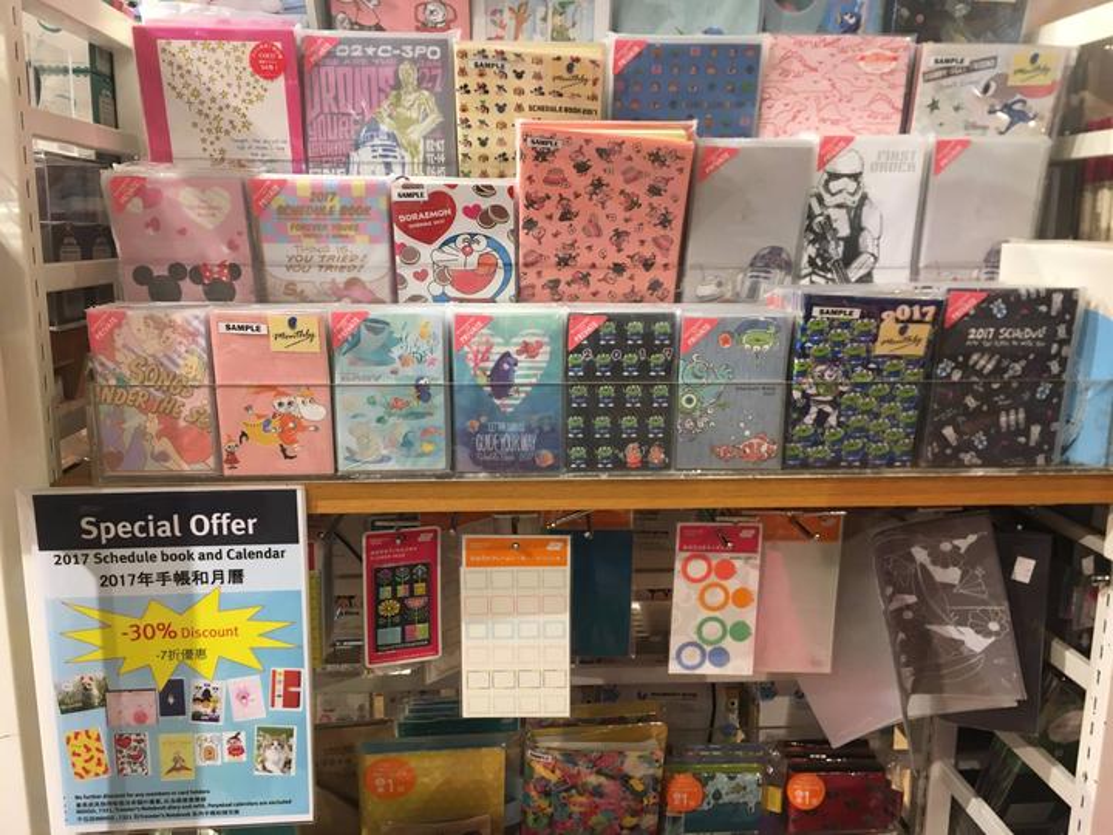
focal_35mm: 29
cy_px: 418
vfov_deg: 48.2
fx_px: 932
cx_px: 556
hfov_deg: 61.7
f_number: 2.2
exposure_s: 1/33
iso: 80
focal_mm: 4.15
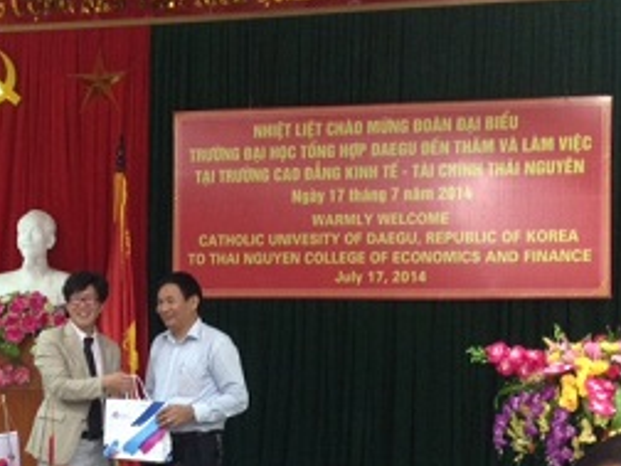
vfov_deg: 26.3
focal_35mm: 55
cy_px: 344
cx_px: 145
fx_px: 987
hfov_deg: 34.1
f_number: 2.4
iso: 400
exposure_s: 1/20
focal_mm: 4.12
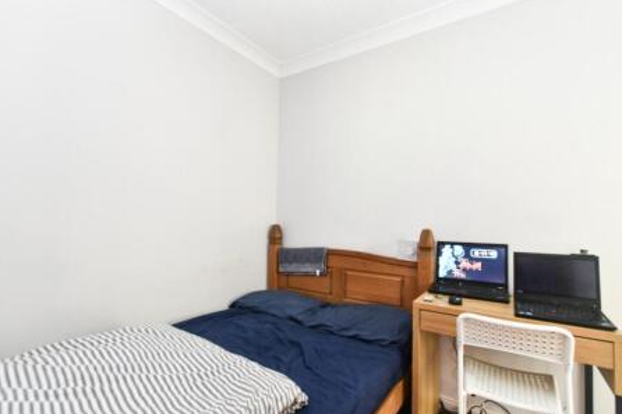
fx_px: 276
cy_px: 218
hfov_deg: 96.6
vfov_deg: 73.6
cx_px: 331
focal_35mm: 16
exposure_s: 6
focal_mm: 10
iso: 200
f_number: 7.1
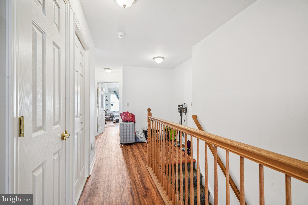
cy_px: 102
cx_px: 154
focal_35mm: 16
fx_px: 137
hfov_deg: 96.7
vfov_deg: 73.7
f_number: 8
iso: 400
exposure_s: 1/5
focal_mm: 16
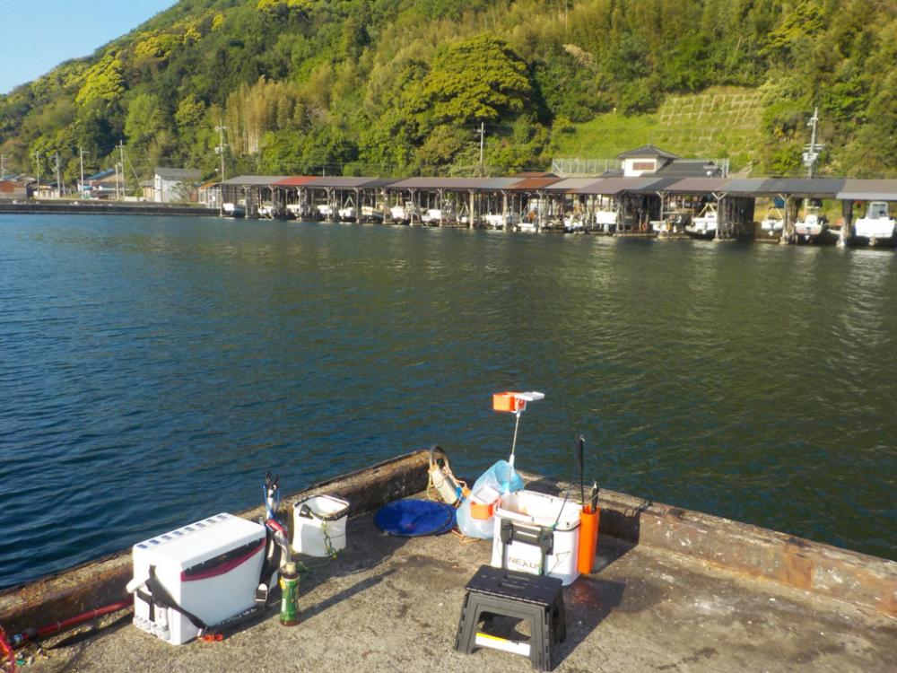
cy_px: 336
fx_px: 777
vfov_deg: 46.8
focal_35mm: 30
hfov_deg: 60.0
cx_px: 448
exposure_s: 1/800
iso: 125
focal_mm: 4.1
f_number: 3.3
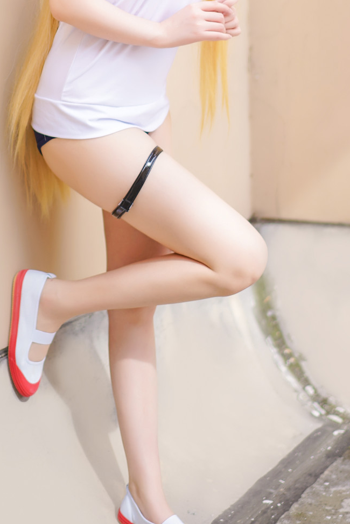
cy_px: -12
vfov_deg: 15.8
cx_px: 139
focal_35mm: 127
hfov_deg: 10.8
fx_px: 1851
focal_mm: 55
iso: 100
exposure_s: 1/640
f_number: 1.8
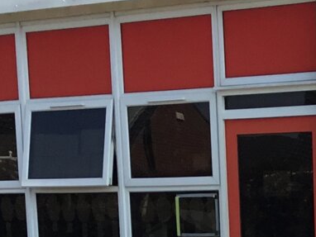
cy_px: 500
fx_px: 1516
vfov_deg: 8.4
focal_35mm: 166
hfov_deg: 11.4
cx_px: 462
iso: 25
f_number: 2.4
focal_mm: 3.3
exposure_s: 1/747
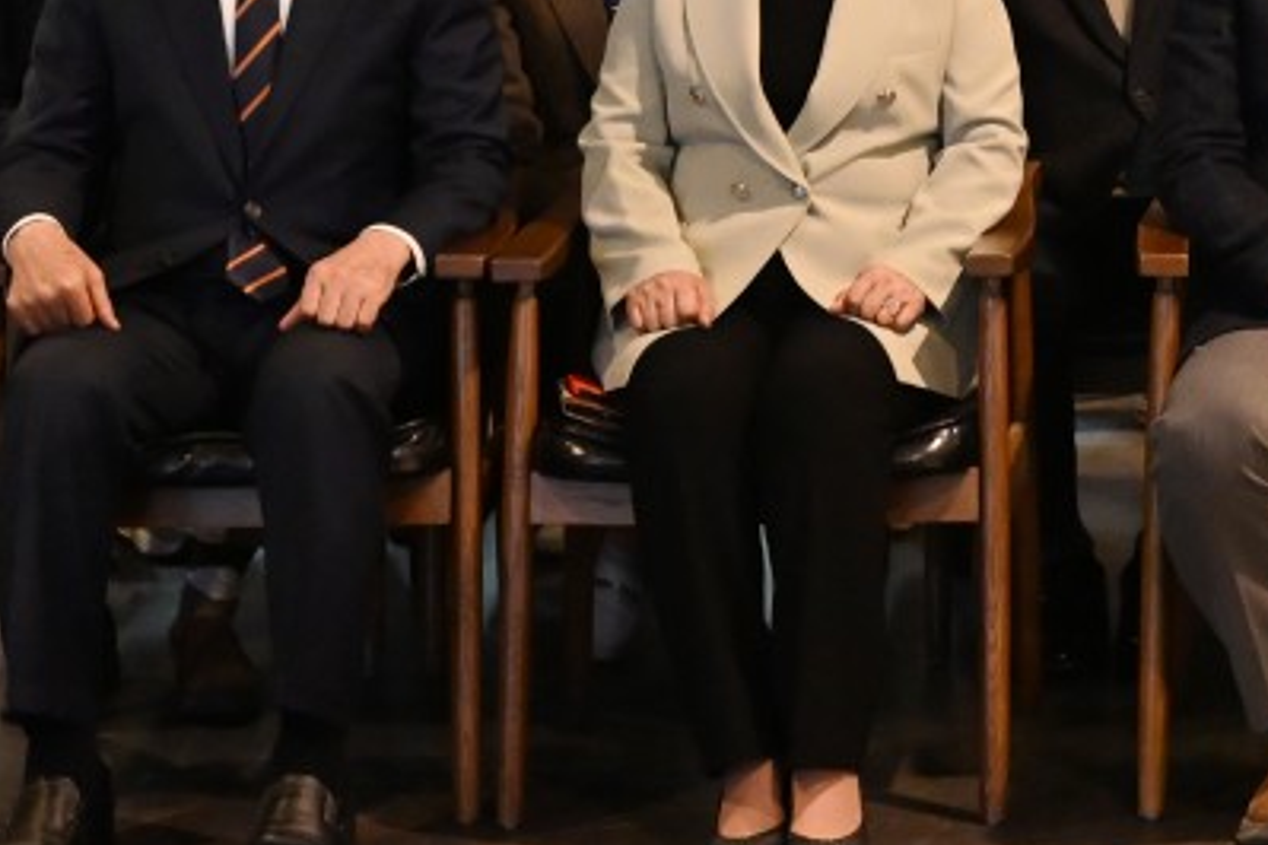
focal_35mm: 141
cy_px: -227
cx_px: 1570
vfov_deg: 9.6
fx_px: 4966
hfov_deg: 14.1
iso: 6400
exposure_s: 1/50
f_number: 5.6
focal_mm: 44
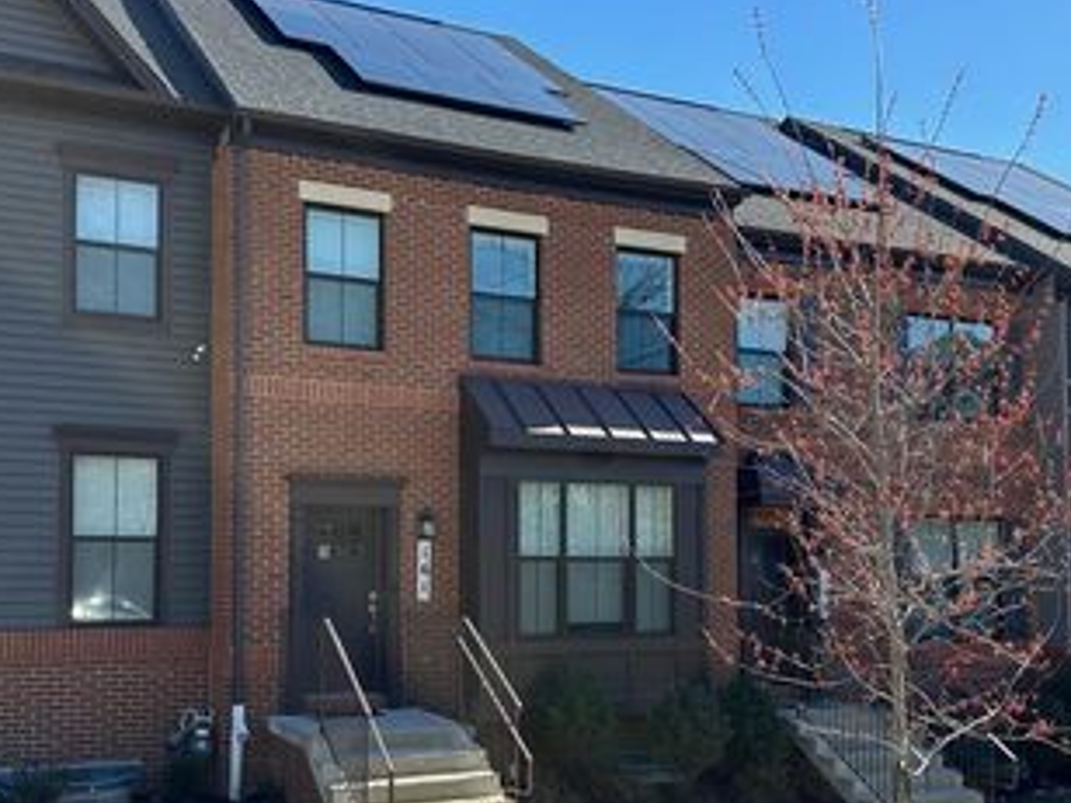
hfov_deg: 47.9
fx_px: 1207
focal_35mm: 39
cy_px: 520
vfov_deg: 36.5
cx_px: 515
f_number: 1.78
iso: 80
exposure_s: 1/1613
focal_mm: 6.86
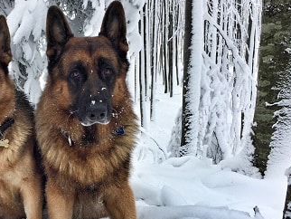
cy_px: 154
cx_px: 68
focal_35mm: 54
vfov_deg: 26.8
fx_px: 454
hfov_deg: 34.7
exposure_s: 1/168
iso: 32
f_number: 2.2
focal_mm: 4.15
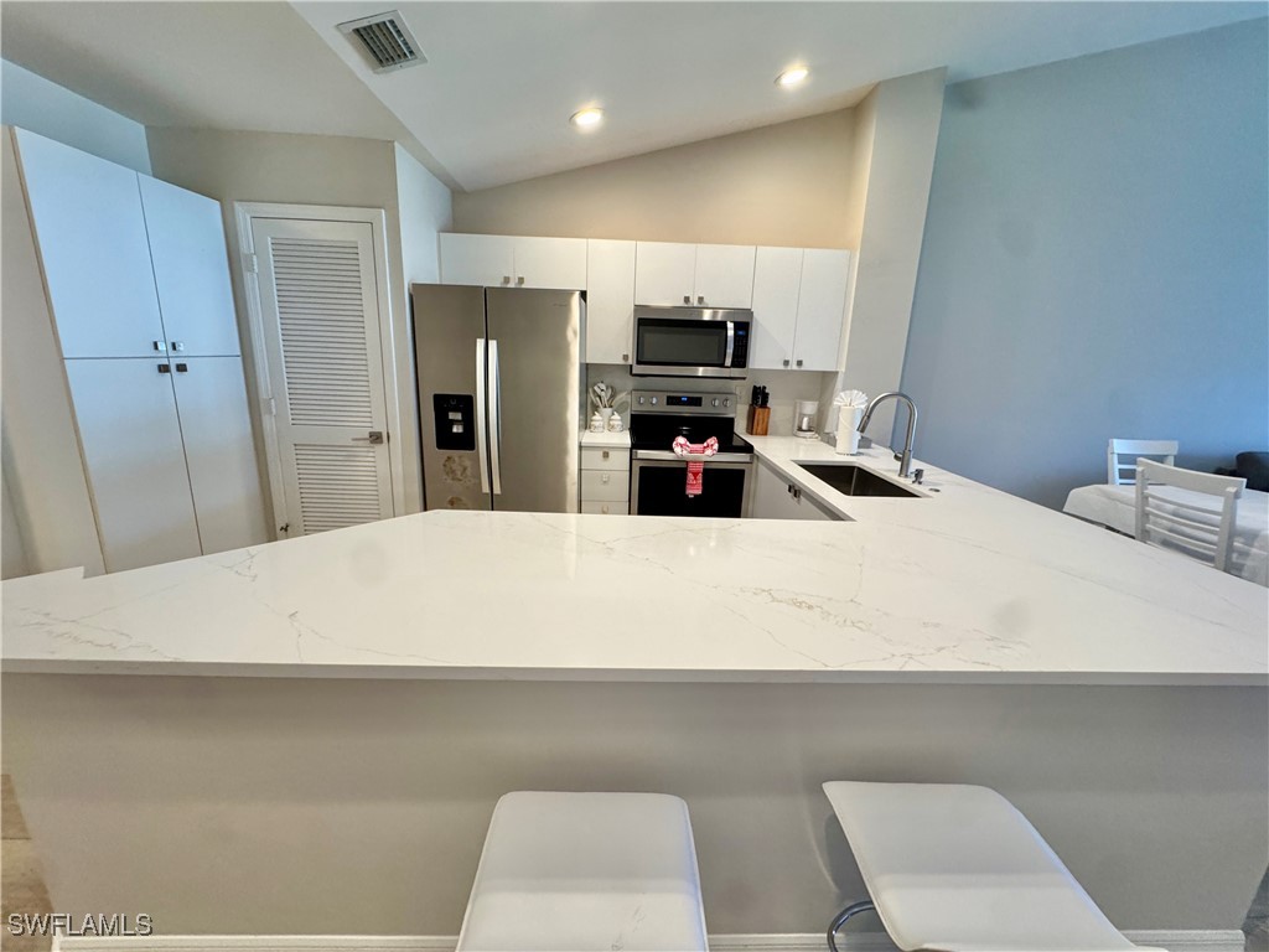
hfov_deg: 102.1
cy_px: 476
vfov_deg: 85.7
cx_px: 634
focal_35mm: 14
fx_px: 513
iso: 250
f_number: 2.2
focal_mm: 2.22
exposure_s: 1/120
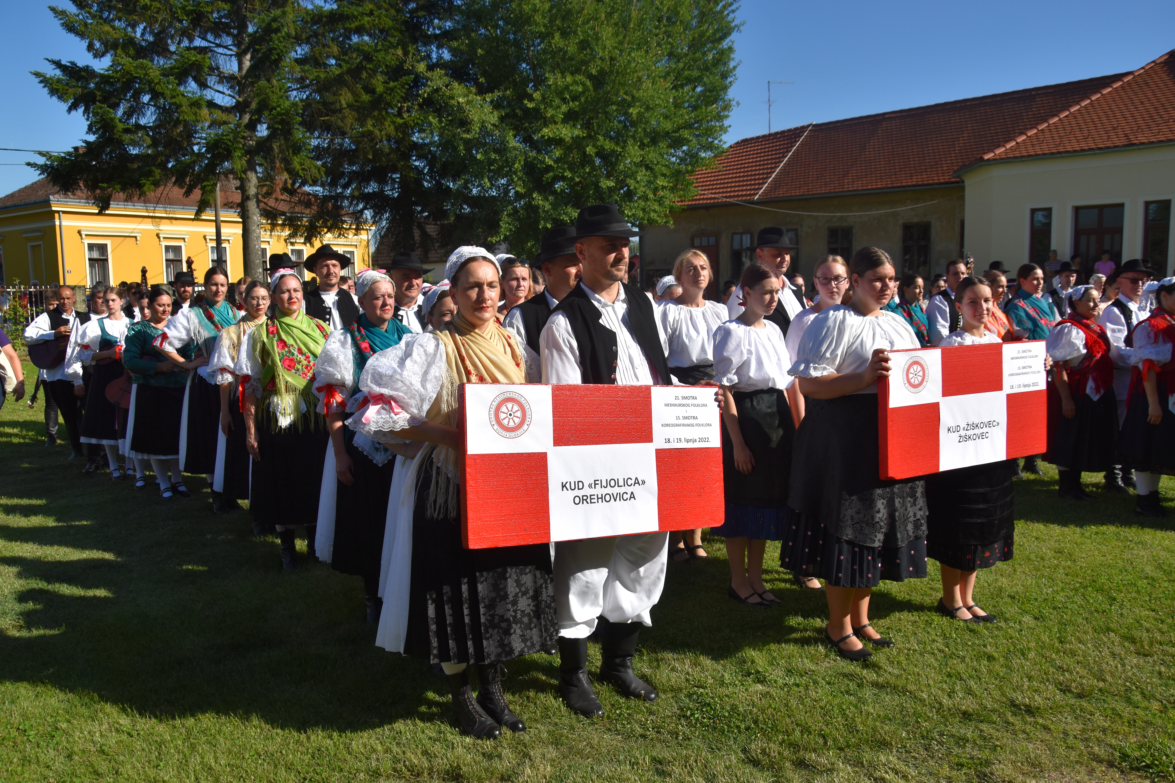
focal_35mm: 52
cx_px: 588
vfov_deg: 25.8
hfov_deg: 37.9
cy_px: 392
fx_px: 1713
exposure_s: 1/2000
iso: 320
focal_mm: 35
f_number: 8
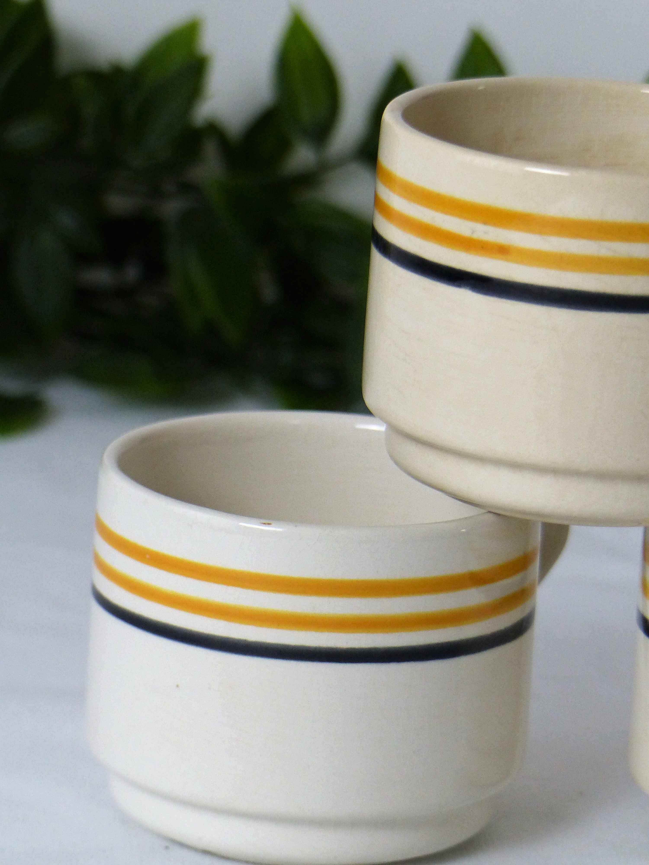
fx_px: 6599
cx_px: 324
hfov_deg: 5.6
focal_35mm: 264
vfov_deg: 7.5
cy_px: 432
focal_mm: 43.3
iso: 250
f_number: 2.8
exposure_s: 1/80
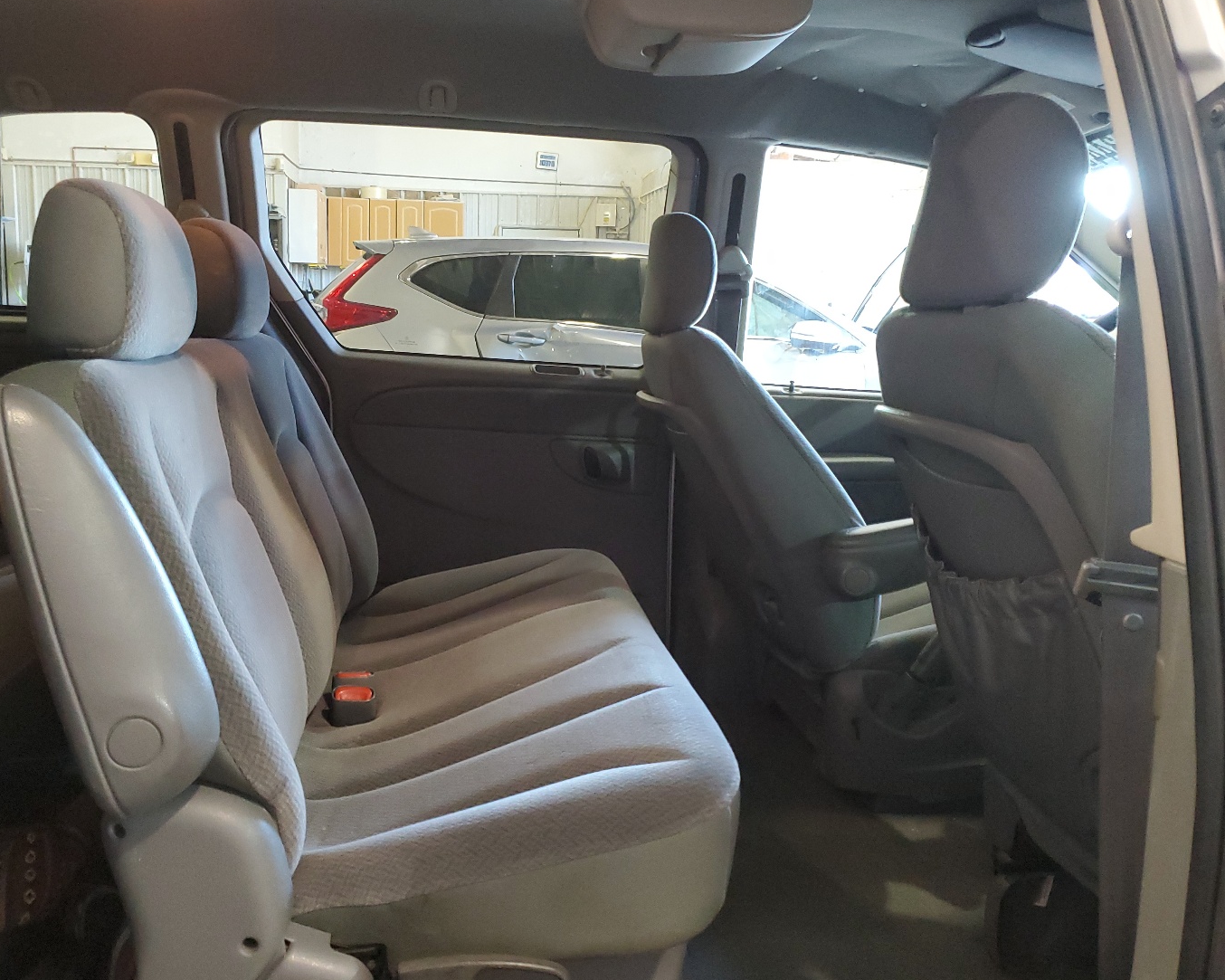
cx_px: 574
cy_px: 486
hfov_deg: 58.7
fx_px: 1088
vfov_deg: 48.5
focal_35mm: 30
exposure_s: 1/40
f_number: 1.5
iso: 365
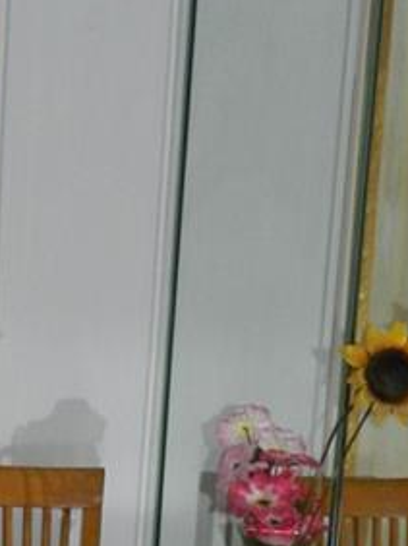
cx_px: -15
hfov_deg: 14.8
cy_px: 616
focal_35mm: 98
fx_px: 1542
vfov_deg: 19.2
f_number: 3.4
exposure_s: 1/30
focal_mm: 4
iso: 200
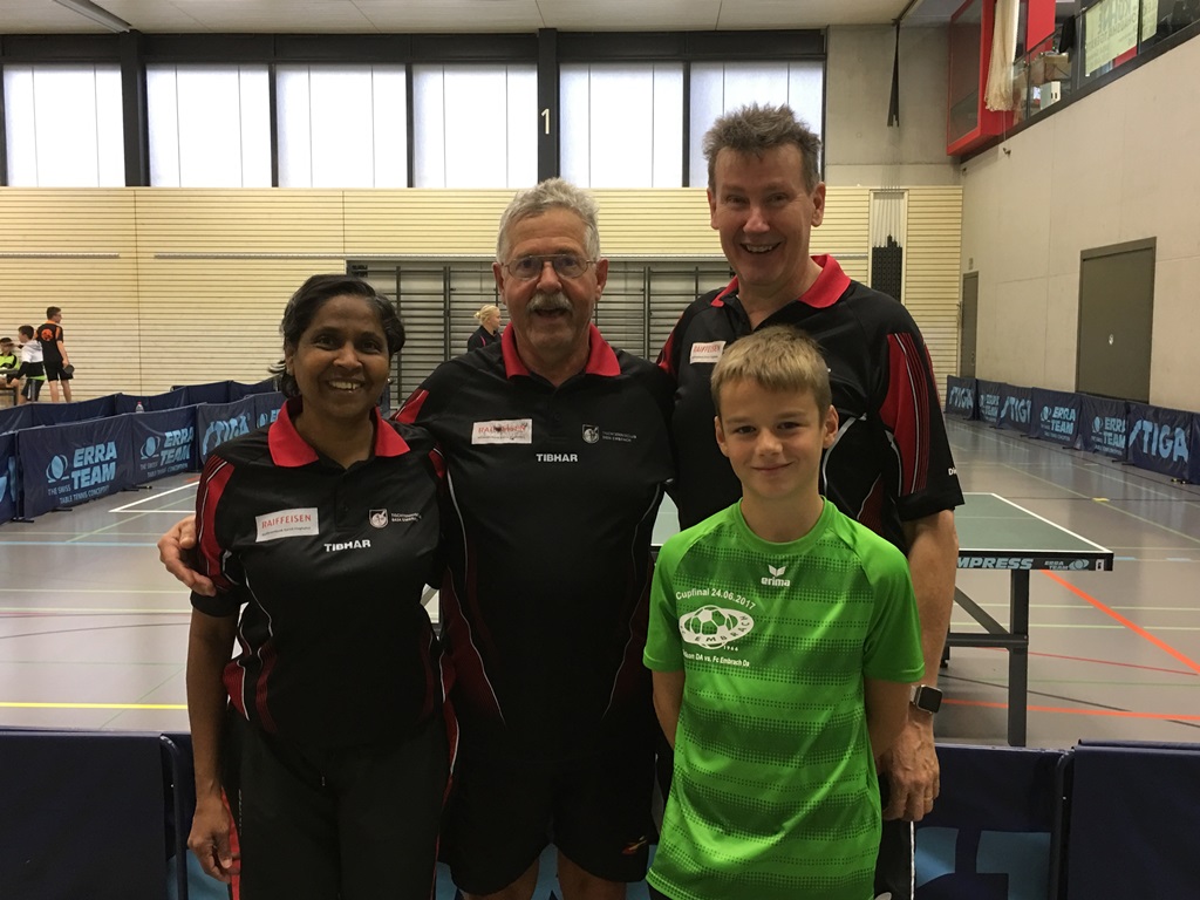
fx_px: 1005
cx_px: 600
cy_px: 450
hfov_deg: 61.7
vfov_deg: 48.2
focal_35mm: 29
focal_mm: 4.15
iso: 64
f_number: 2.2
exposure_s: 1/17
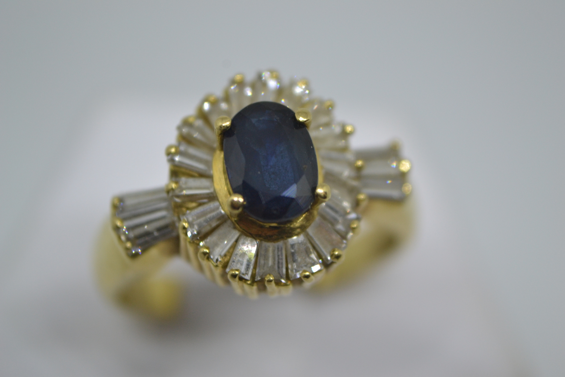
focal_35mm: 82
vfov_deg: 16.6
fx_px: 1295
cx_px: 282
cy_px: 188
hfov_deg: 24.6
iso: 560
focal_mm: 55
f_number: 5.6
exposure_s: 1/60
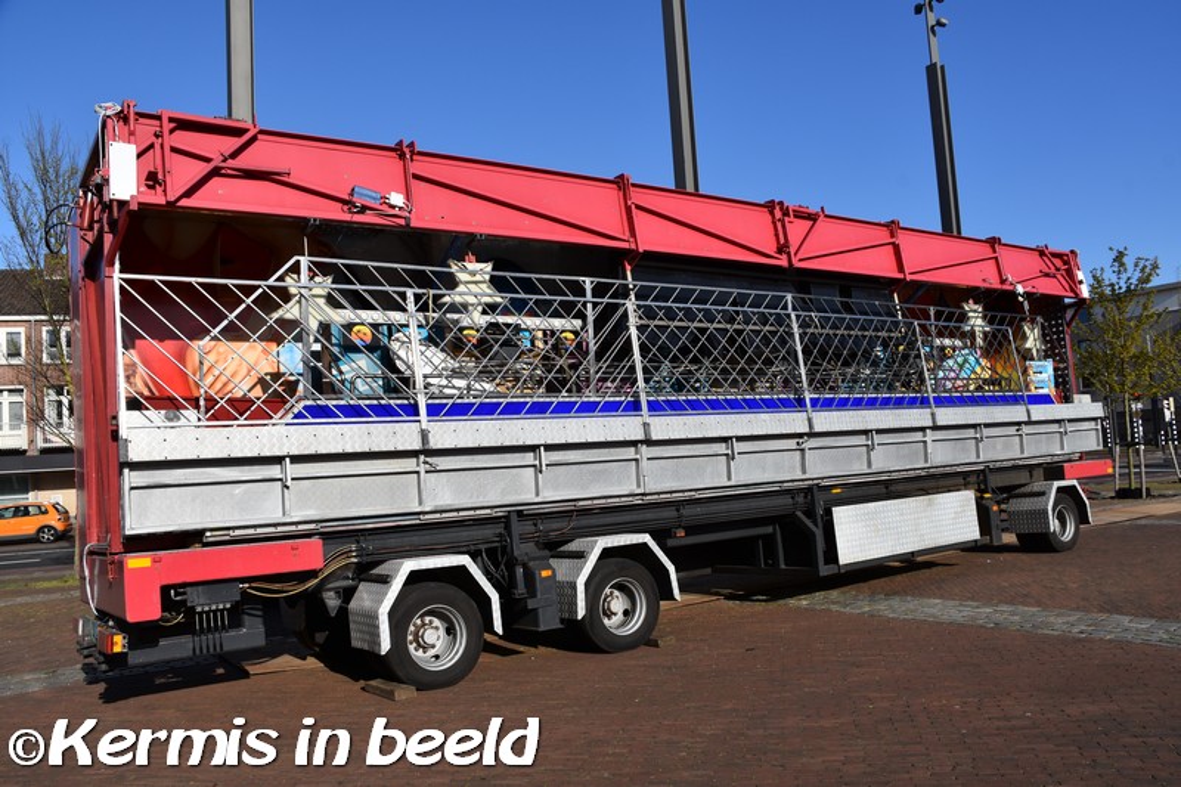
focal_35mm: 27
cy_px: 394
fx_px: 886
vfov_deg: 47.9
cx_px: 590
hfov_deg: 67.4
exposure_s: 1/500
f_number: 8
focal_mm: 18
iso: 140
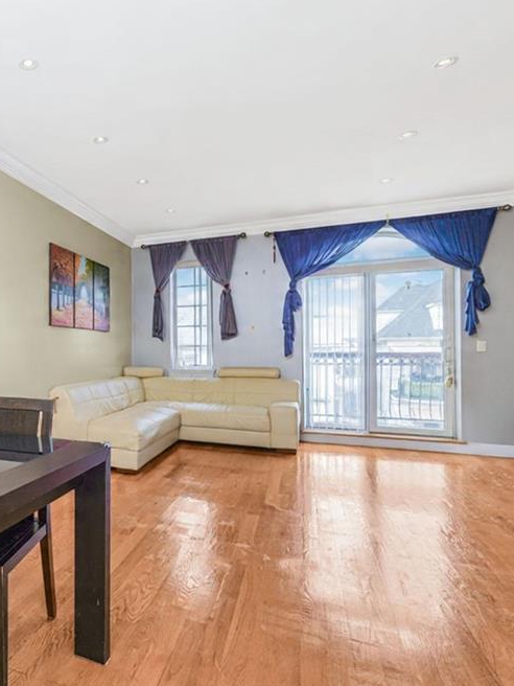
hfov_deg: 49.5
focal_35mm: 24
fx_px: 475
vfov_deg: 71.6
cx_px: 37
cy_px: 342
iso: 50
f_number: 5
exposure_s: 1/50
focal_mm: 16
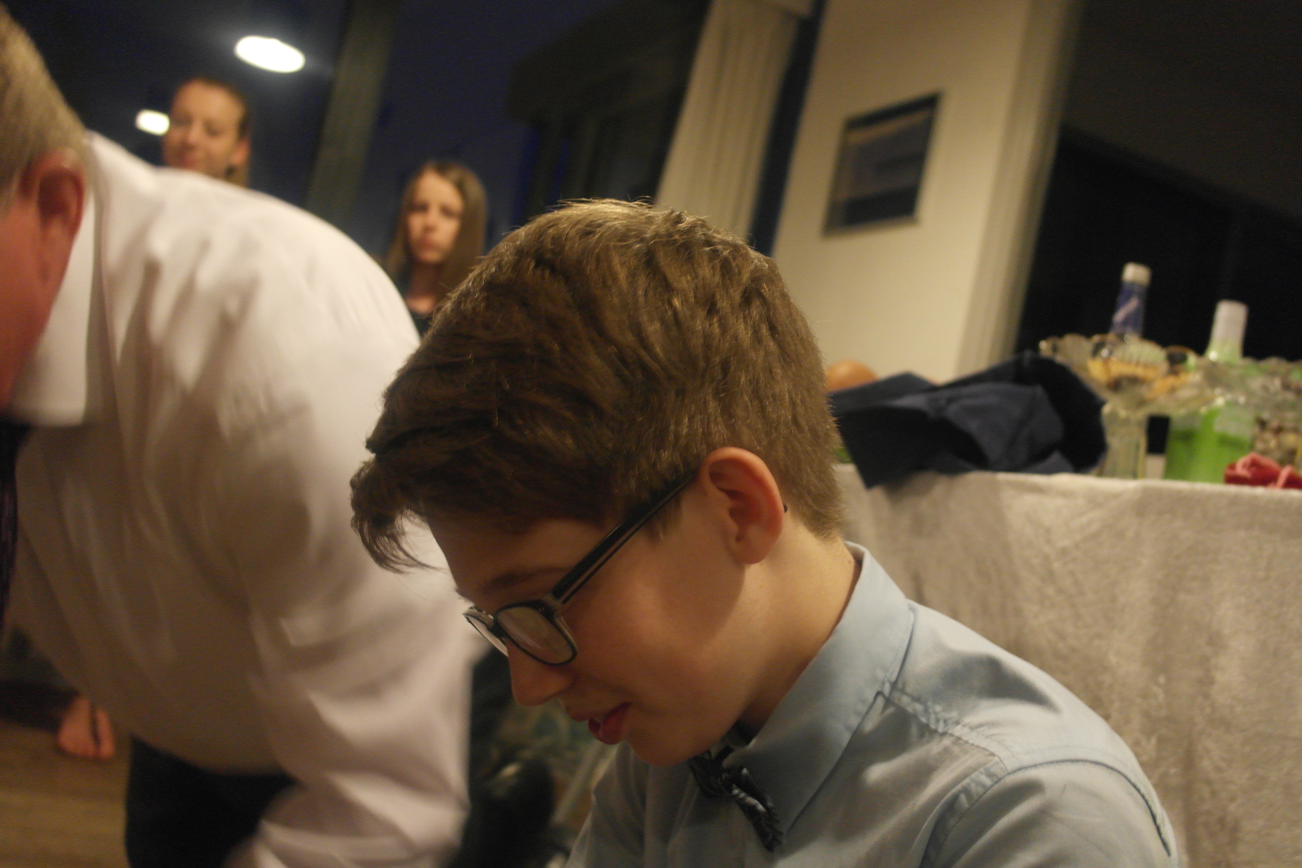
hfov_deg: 53.1
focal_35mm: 36
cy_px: 434
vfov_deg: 36.9
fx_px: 1302
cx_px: 651
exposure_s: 1/10
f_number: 4
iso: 1600
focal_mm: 24
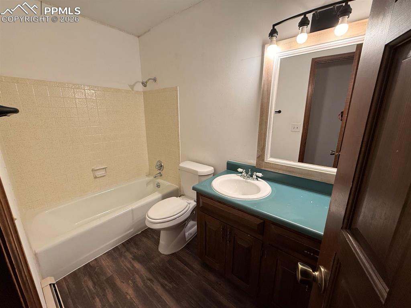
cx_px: 206
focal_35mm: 14
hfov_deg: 102.1
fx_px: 166
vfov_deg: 85.7
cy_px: 154
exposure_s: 1/120
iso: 160
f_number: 2.2
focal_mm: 2.22
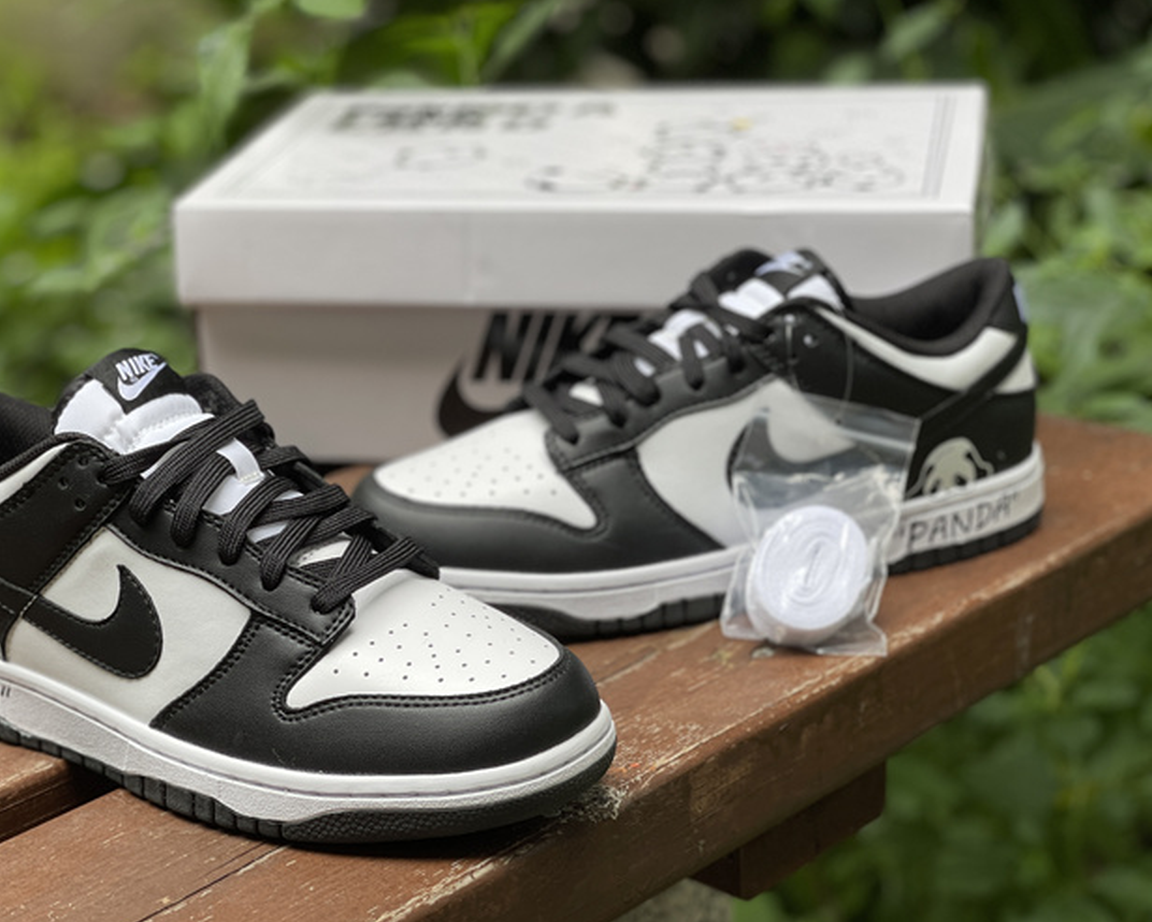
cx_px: 468
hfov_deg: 25.3
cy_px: 463
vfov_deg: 20.4
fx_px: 2558
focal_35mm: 75
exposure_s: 1/121
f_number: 2.2
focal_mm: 7.5
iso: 25
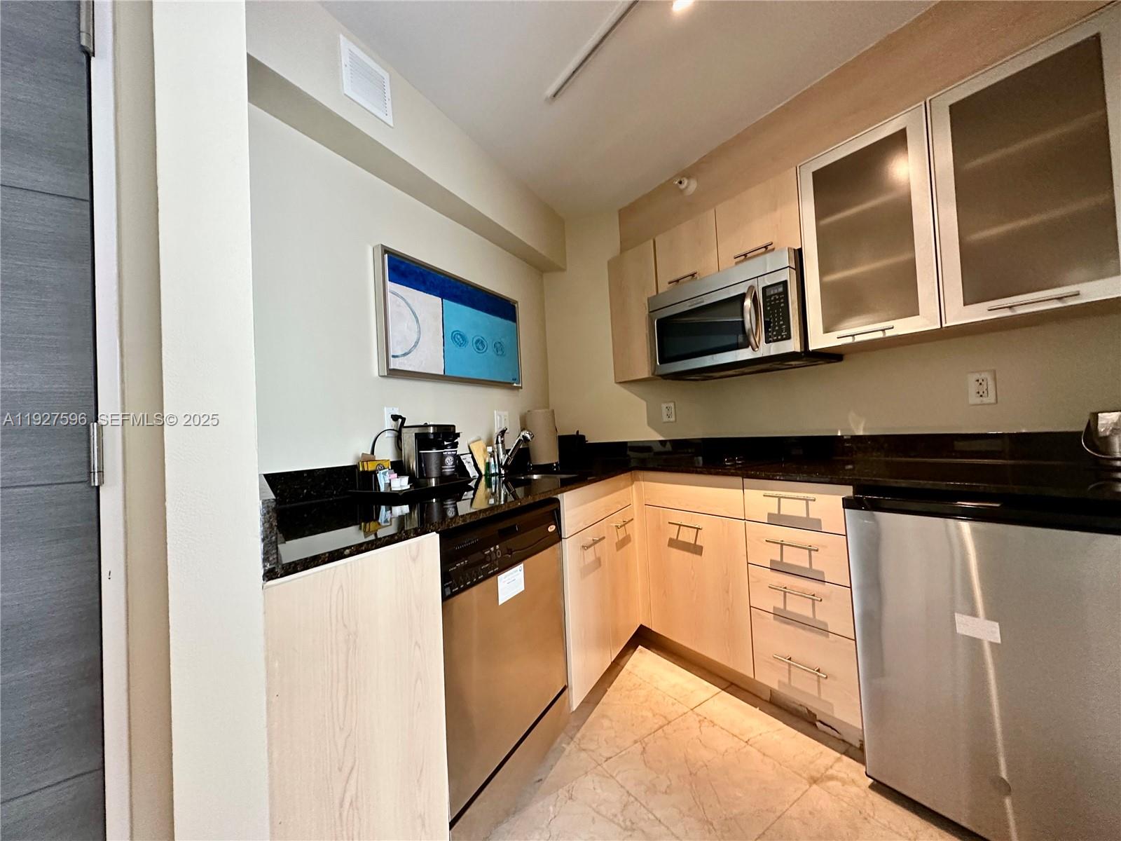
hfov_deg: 102.1
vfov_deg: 85.7
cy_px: 420
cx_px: 560
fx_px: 453
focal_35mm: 14
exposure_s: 1/60
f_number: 2.2
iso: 640
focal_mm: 2.22
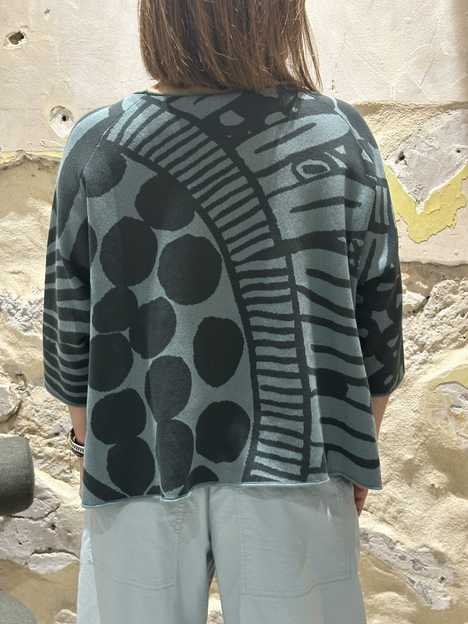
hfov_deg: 30.3
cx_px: 234
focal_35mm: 48
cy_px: 312
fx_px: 865
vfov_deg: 39.7
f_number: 1.78
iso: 250
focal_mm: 6.86
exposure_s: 1/33
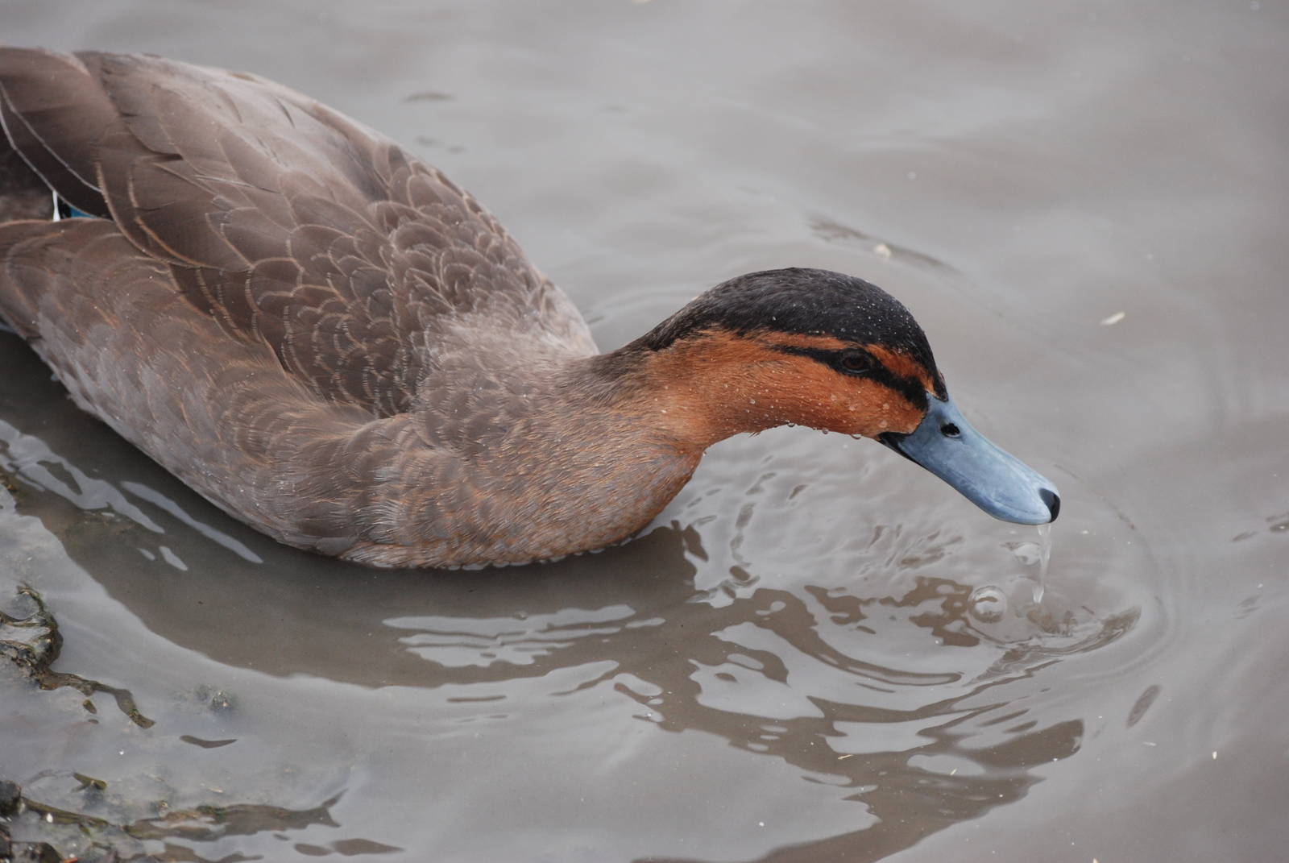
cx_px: 644
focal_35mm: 225
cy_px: 432
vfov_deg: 6.1
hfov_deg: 9.1
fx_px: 8066
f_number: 4.5
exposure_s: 1/200
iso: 400
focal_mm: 150
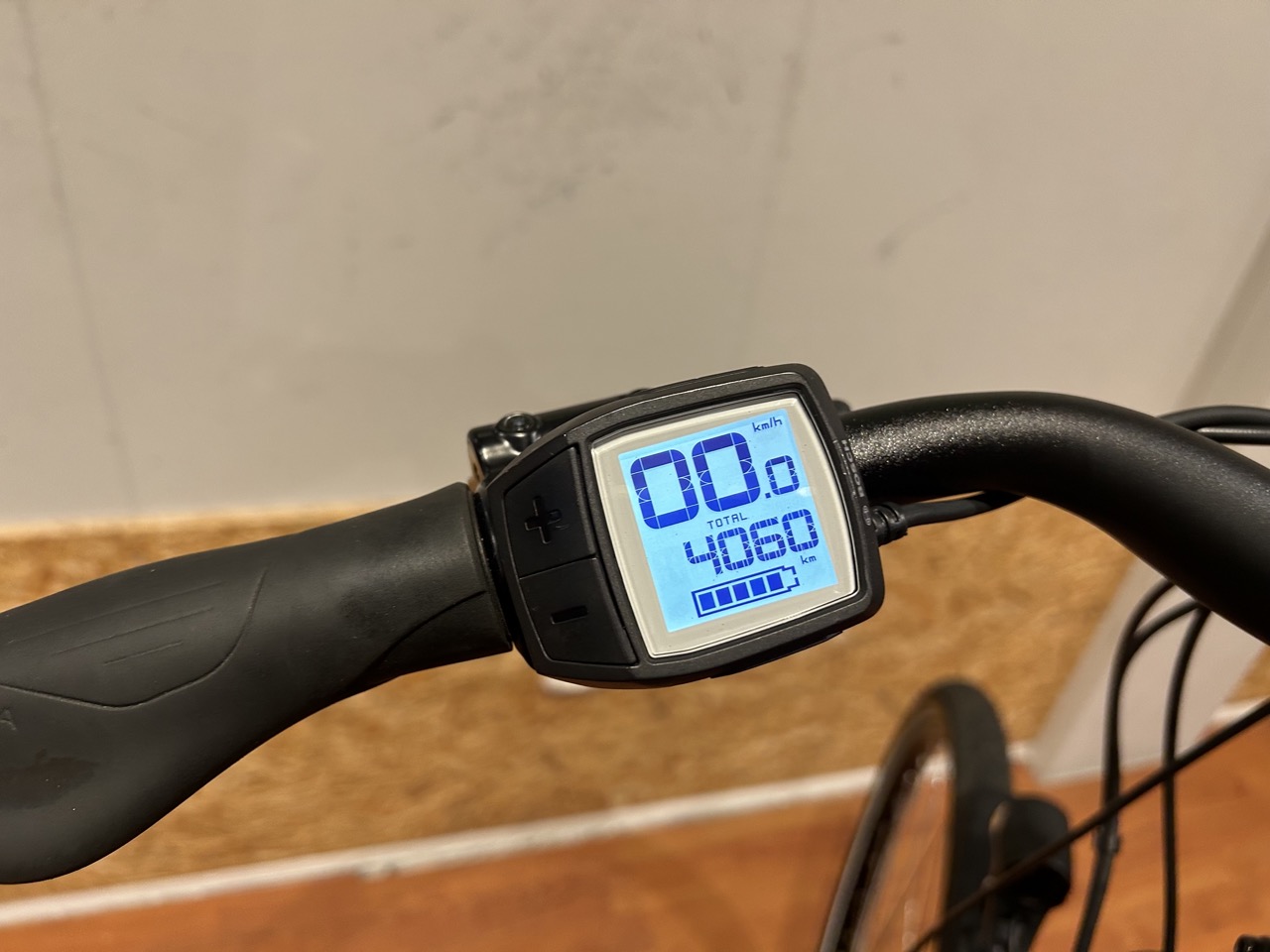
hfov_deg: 67.3
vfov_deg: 53.1
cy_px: 476
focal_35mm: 26
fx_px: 954
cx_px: 635
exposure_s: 1/51
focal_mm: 5.7
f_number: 1.5
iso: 100
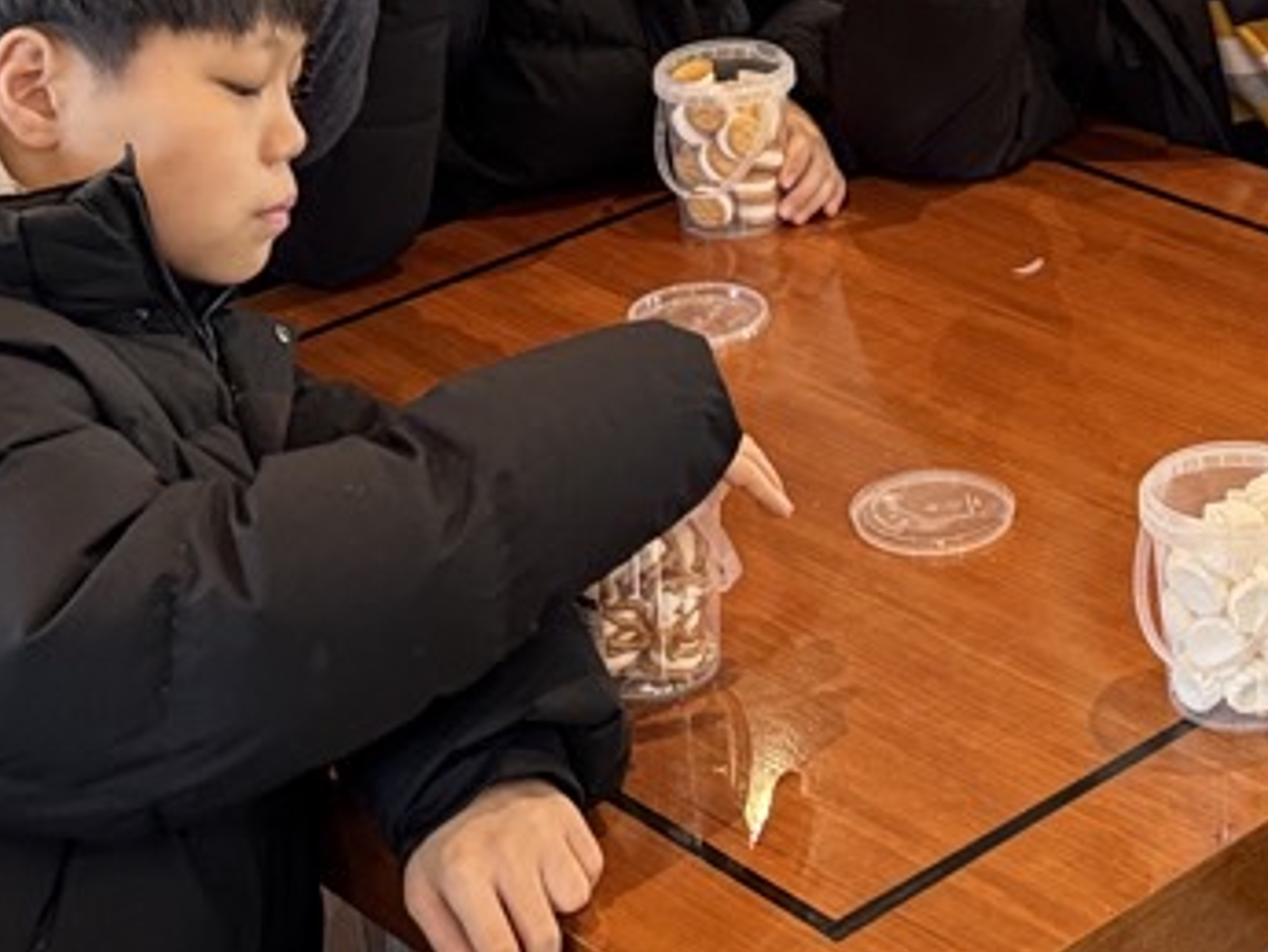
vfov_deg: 16.1
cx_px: 908
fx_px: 3261
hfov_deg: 21.9
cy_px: -103
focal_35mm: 89
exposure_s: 1/60
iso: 320
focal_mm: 6.76
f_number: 1.78
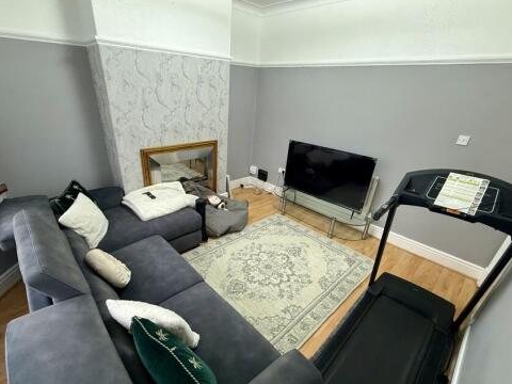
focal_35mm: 17
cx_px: 239
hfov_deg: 90.9
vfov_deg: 74.6
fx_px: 251
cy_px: 209
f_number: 2.2
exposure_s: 1/96
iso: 320
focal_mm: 2.22
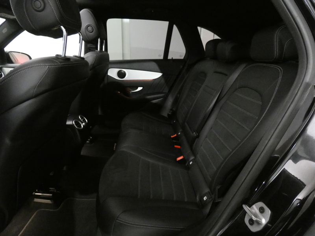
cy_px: 118
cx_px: 158
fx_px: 182
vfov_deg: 66.0
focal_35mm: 20
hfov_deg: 81.7
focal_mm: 3.6
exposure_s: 1/20
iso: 1600
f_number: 2.8
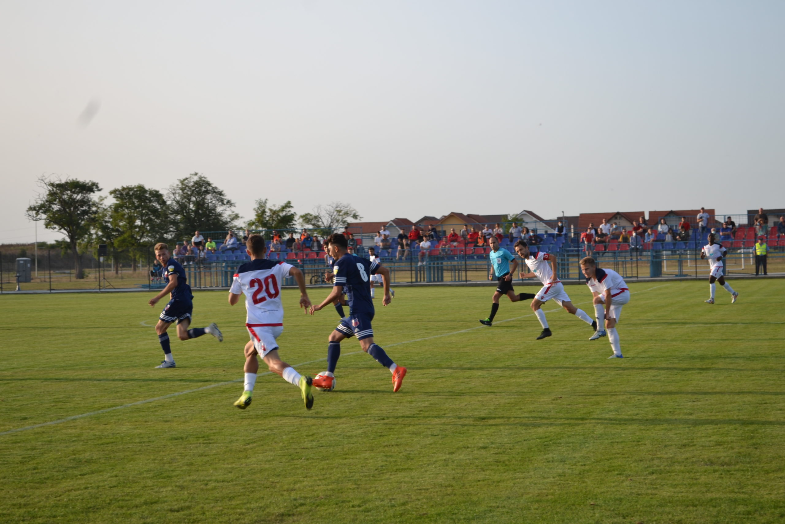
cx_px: 392
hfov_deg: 26.0
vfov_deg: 17.5
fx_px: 1701
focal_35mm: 78
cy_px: 262
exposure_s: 1/200
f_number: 7.1
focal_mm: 52
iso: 100
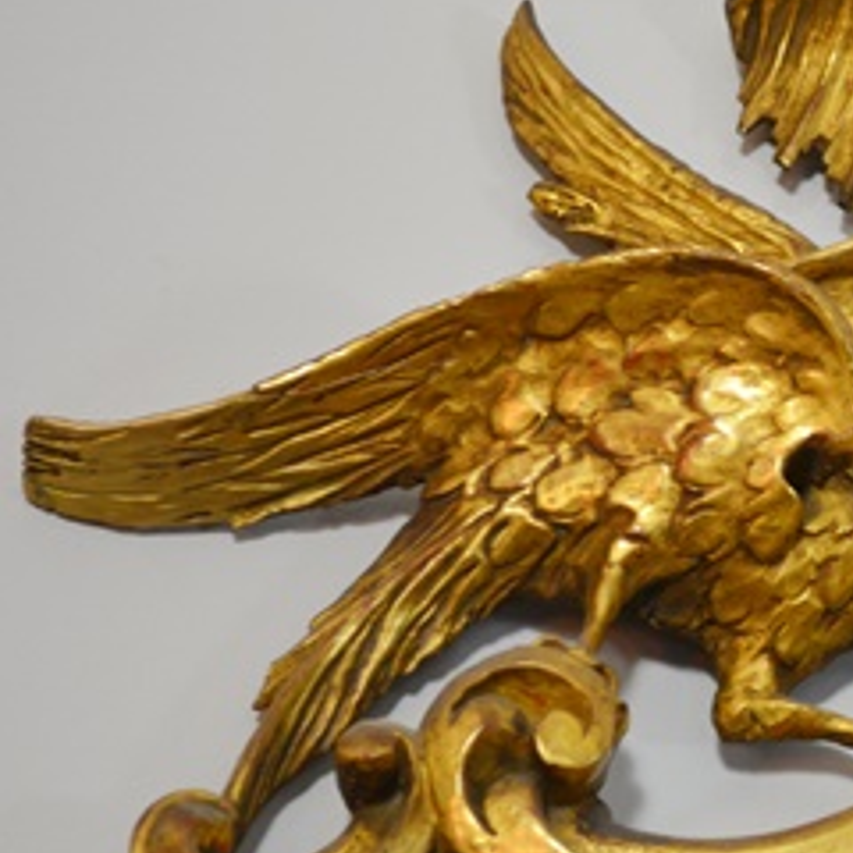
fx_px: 4265
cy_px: 434
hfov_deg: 11.2
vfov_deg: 11.4
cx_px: 995
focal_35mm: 153
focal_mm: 48
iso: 900
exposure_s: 1/30
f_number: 5.3
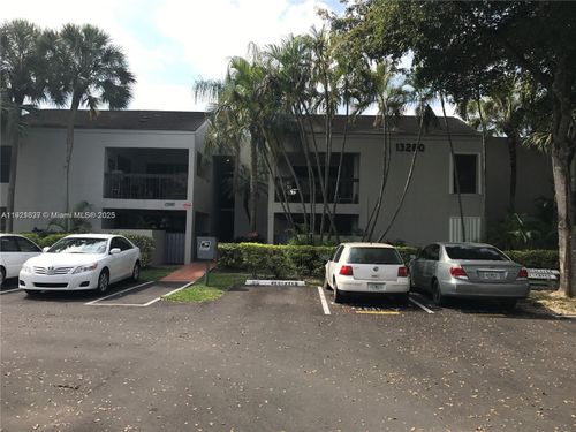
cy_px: 216
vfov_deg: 49.7
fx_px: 466
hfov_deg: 63.4
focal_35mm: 28
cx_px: 288
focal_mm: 3.99
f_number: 1.8
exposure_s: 1/1570
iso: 20
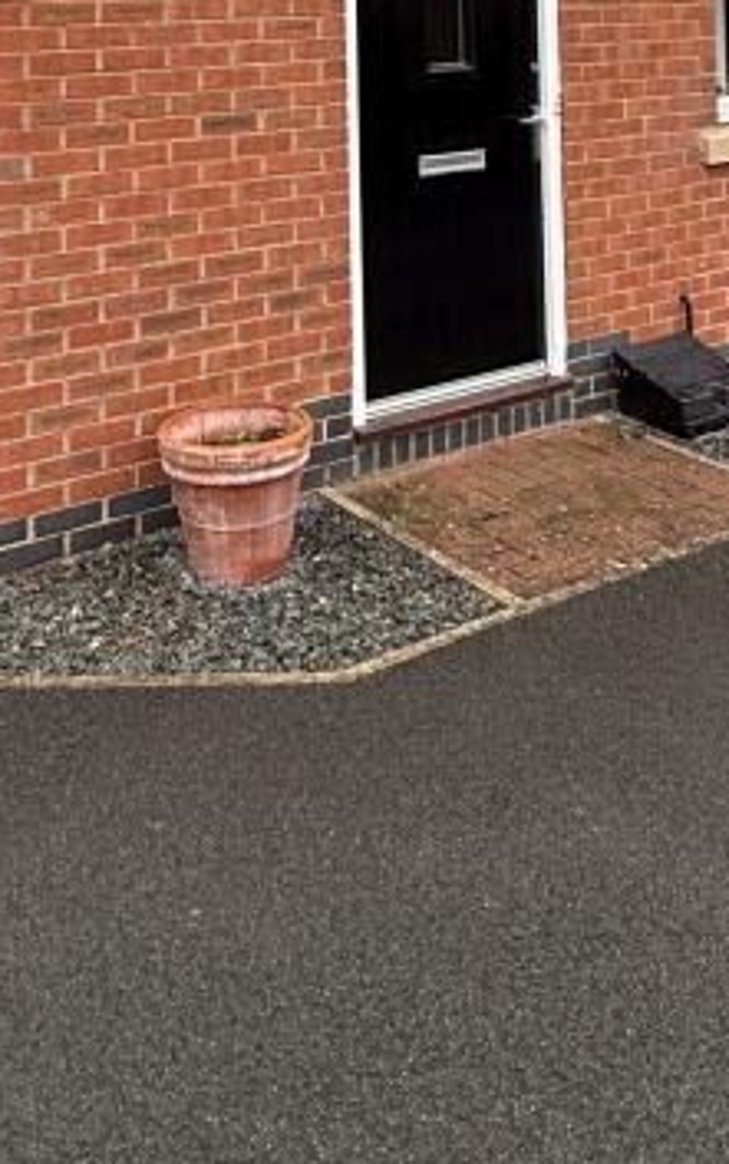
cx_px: 356
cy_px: -92
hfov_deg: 29.9
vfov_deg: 38.8
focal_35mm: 43
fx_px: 1365
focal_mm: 2.22
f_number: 2.2
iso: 64
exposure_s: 1/110
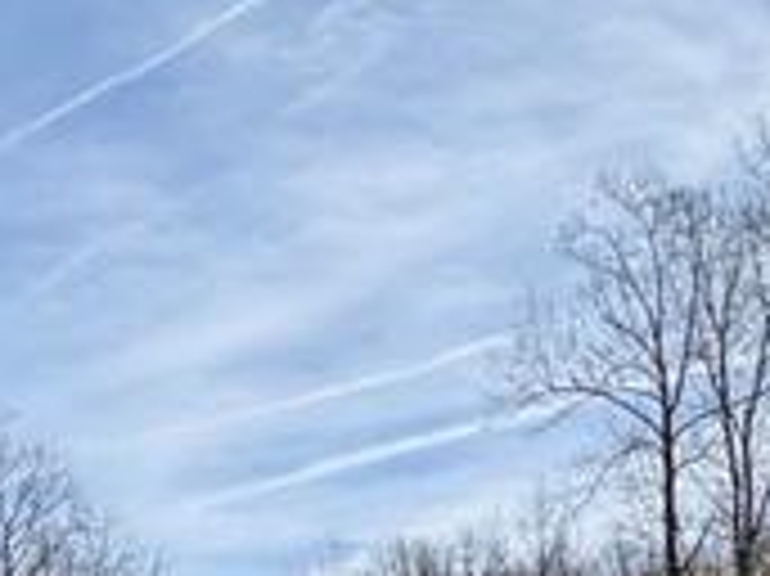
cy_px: 972
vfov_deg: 15.5
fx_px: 1867
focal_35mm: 84
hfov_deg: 23.2
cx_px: 288
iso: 50
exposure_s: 1/1672
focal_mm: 2.22
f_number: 2.2
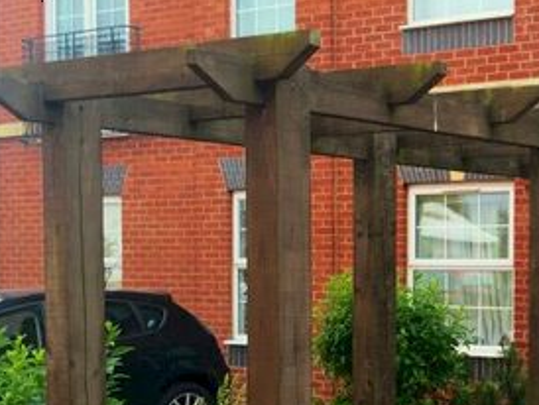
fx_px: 1153
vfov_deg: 19.7
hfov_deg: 24.3
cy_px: 318
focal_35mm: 74
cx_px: 616
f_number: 2.2
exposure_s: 1/549
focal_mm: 4.15
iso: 32
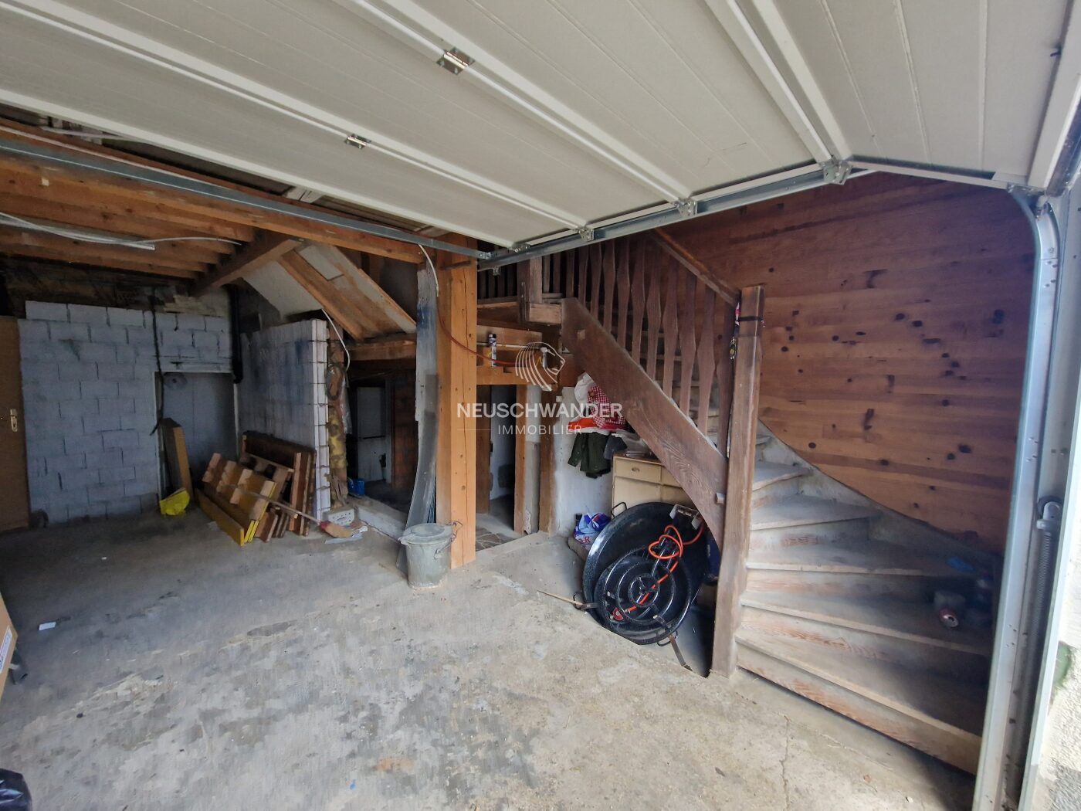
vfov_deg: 89.9
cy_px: 406
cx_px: 540
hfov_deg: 106.2
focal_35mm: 13
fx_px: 406
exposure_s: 1/50
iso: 200
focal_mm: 2.2
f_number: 2.2
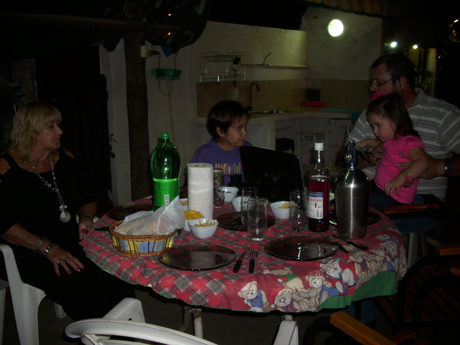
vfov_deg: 45.4
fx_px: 412
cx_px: 230
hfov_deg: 58.4
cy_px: 172
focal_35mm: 31
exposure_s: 1/30
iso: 50
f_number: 2.8
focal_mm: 6.2
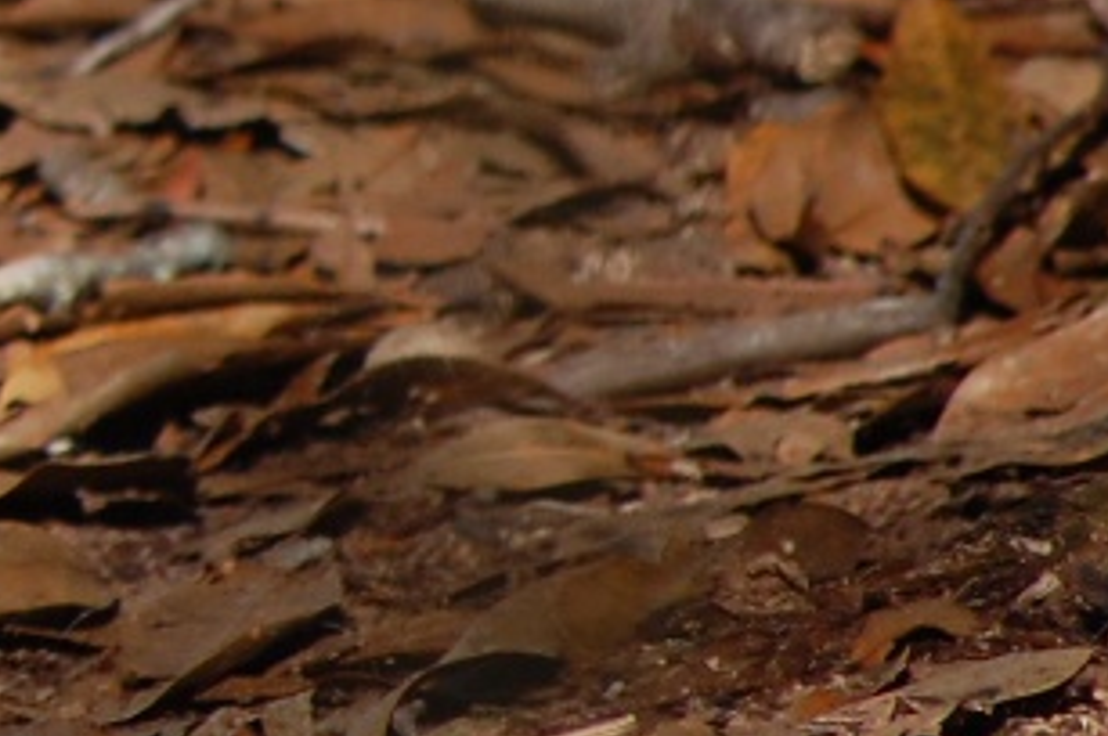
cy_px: -269
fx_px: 48023
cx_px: -1335
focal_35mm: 1562
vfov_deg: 0.9
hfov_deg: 1.3
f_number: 5.6
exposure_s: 1/1250
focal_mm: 200
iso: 400
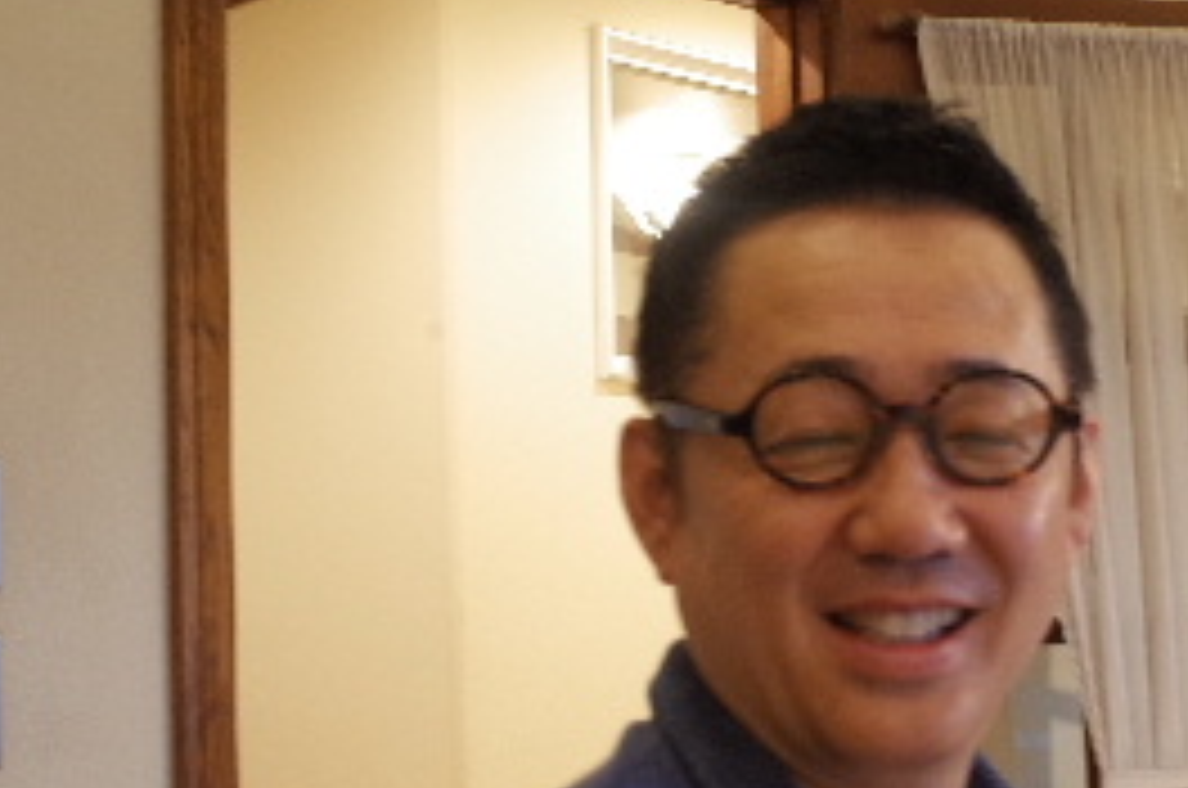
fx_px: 2240
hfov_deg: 28.9
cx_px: 999
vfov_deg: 19.9
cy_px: 531
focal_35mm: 68
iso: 800
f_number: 5.6
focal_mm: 18.3
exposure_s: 1/4
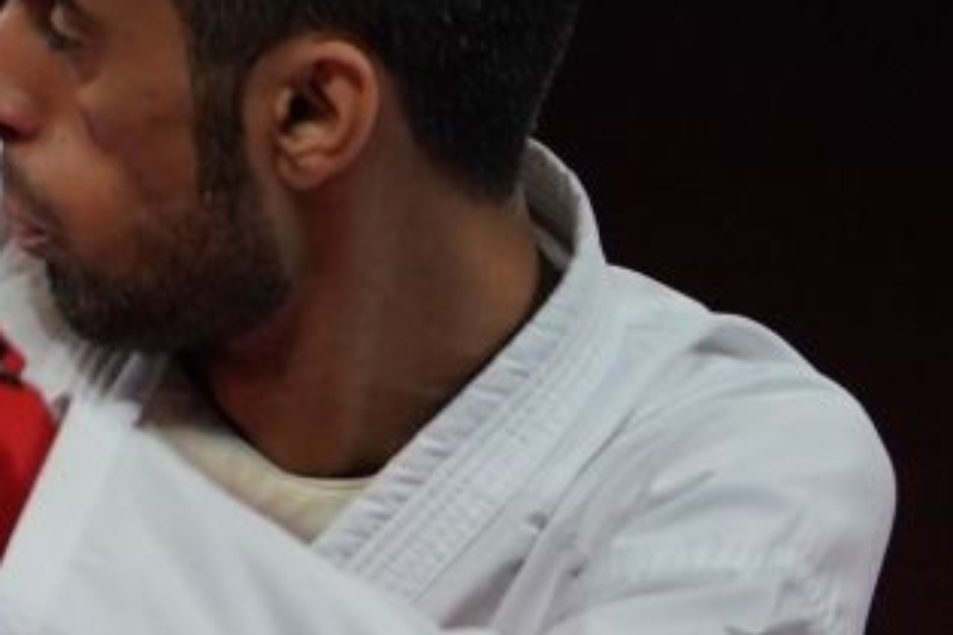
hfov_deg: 2.1
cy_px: 626
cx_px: -1685
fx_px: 25835
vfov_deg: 1.4
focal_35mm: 976
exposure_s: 1/1000
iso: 1000
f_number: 2.8
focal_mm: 171
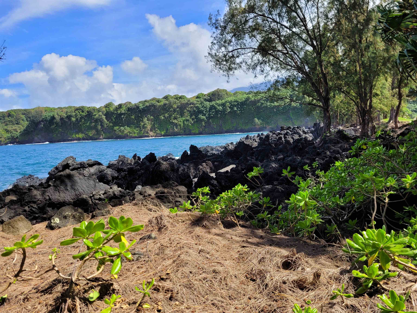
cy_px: 156
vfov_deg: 53.1
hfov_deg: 67.3
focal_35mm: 26
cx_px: 208
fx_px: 313
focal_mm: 5.4
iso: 40
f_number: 1.8
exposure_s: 1/1493
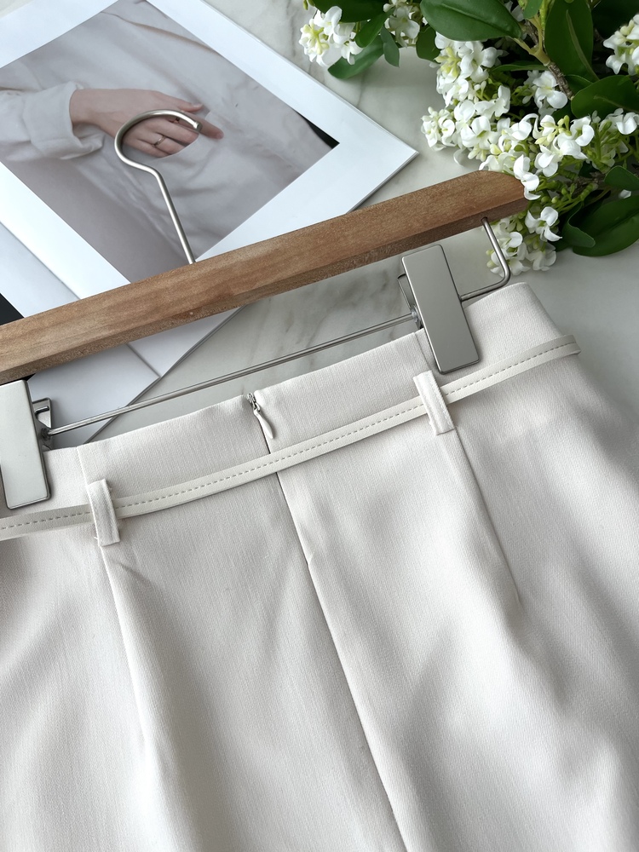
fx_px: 640
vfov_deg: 67.3
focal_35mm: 26
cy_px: 426
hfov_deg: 53.1
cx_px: 320
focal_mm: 5.1
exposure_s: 1/290
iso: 40
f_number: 1.6
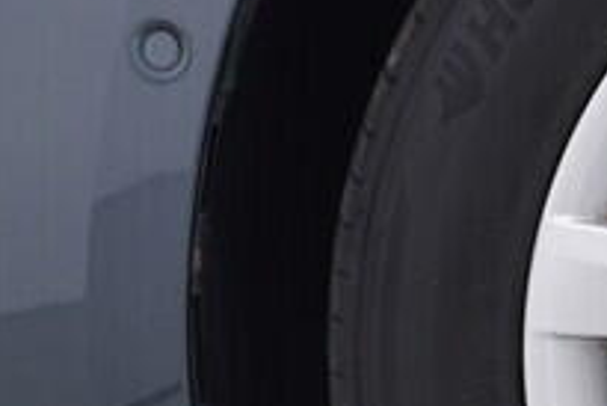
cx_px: 1030
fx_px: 3037
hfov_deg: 10.8
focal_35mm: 180
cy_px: 301
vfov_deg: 7.6
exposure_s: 1/60
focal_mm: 24
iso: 125
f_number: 3.5
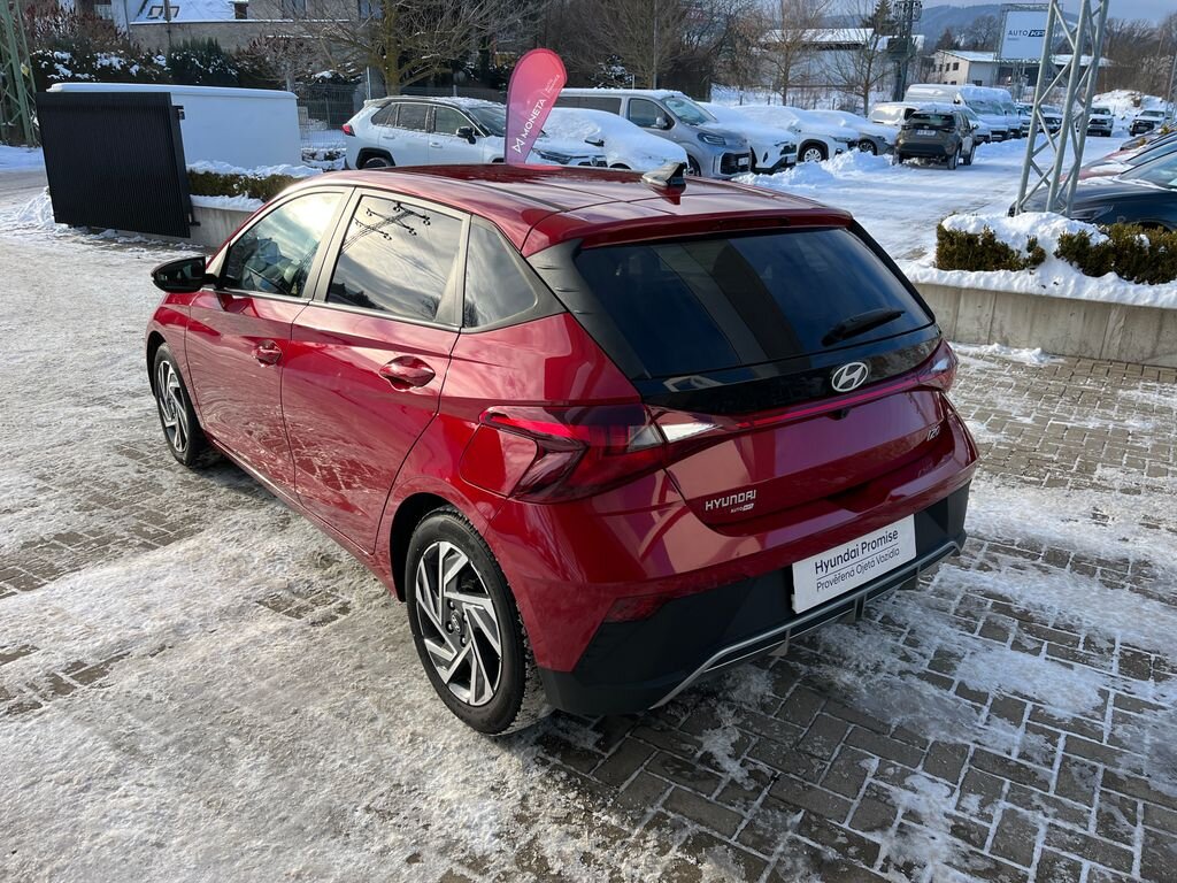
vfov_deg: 53.1
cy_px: 442
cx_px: 588
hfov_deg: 67.3
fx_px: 884
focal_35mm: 26
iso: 50
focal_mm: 5.1
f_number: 1.6
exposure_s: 1/1325
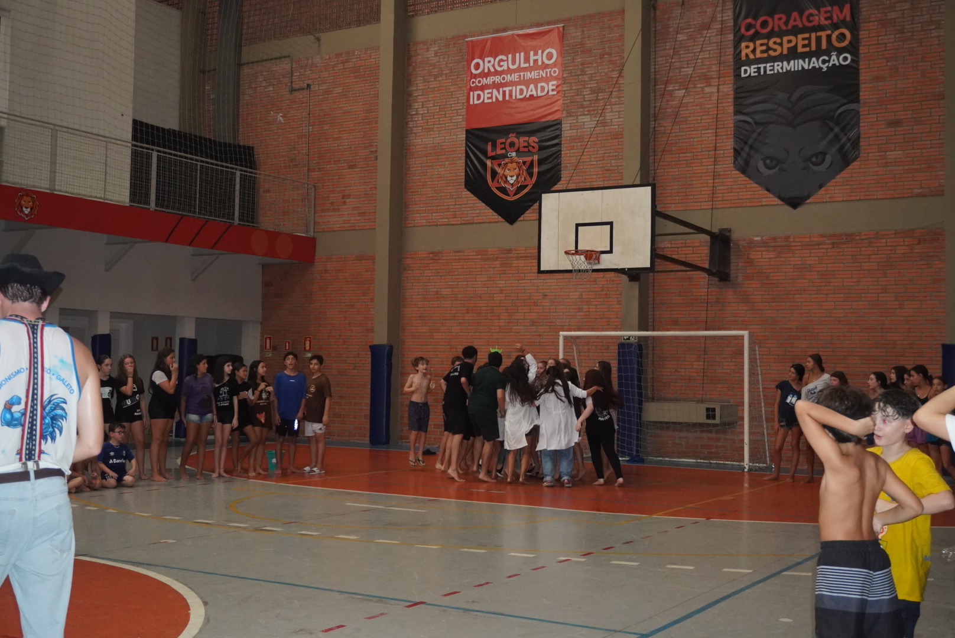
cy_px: 319
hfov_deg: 44.9
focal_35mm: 44
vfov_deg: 30.9
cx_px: 478
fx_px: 1155
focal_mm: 29
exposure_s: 1/160
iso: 3200
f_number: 4.5
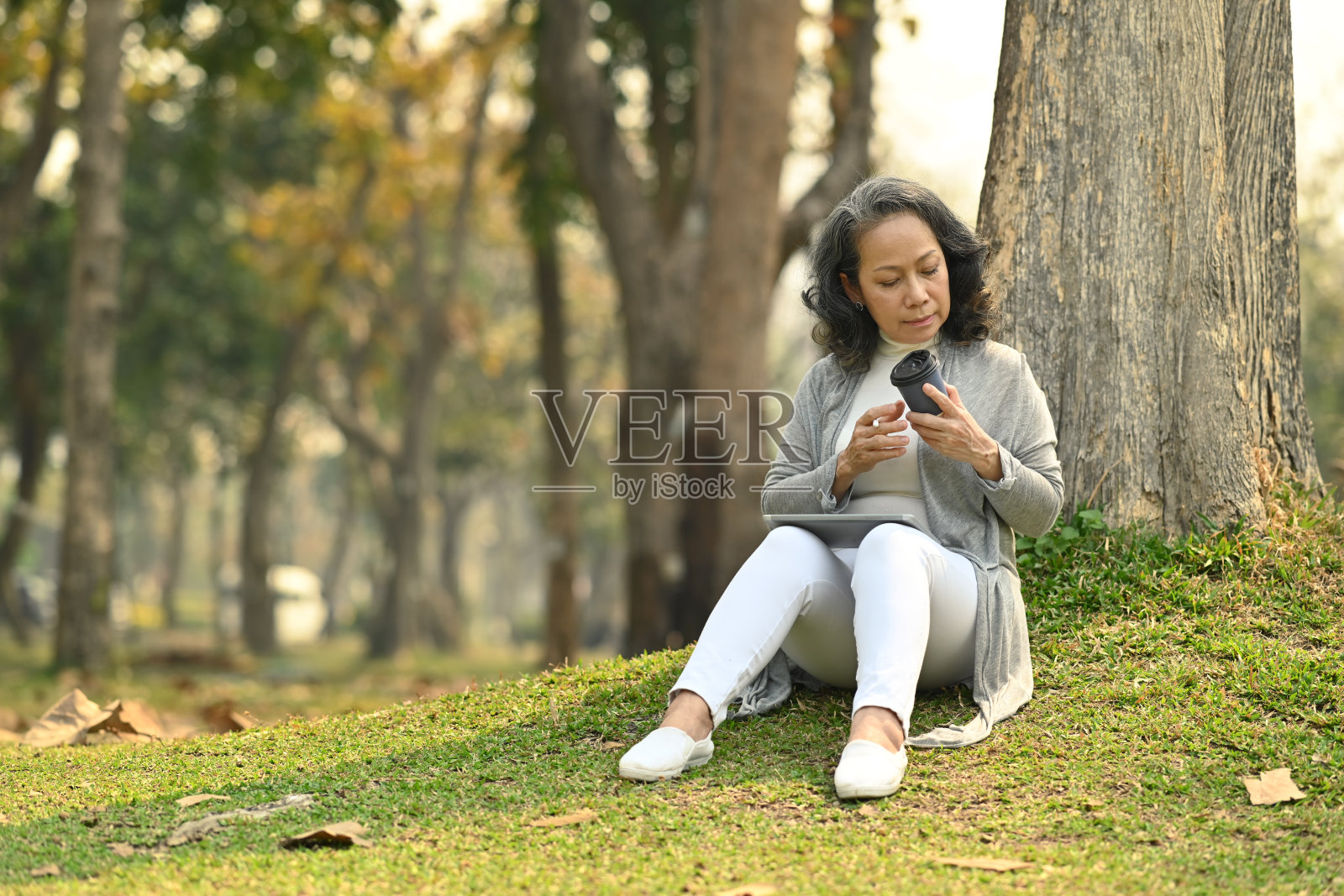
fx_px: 3920
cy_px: 448
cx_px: 672
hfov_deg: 19.5
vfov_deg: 13.0
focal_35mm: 105
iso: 250
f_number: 2.8
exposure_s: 1/2000
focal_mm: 105
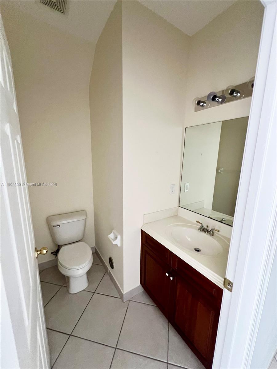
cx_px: 138
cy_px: 184
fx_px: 139
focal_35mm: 13
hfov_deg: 89.9
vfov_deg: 106.2
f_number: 1.8
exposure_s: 1/60
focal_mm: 1.57
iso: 400
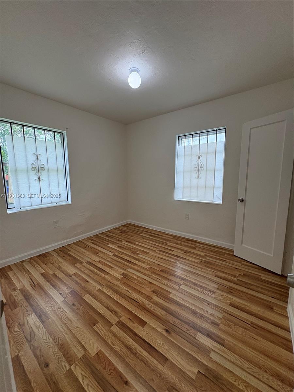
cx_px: 147
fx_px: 159
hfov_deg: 85.7
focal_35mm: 14
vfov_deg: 102.1
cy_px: 196
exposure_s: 1/120
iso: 160
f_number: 2.2
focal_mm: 2.22
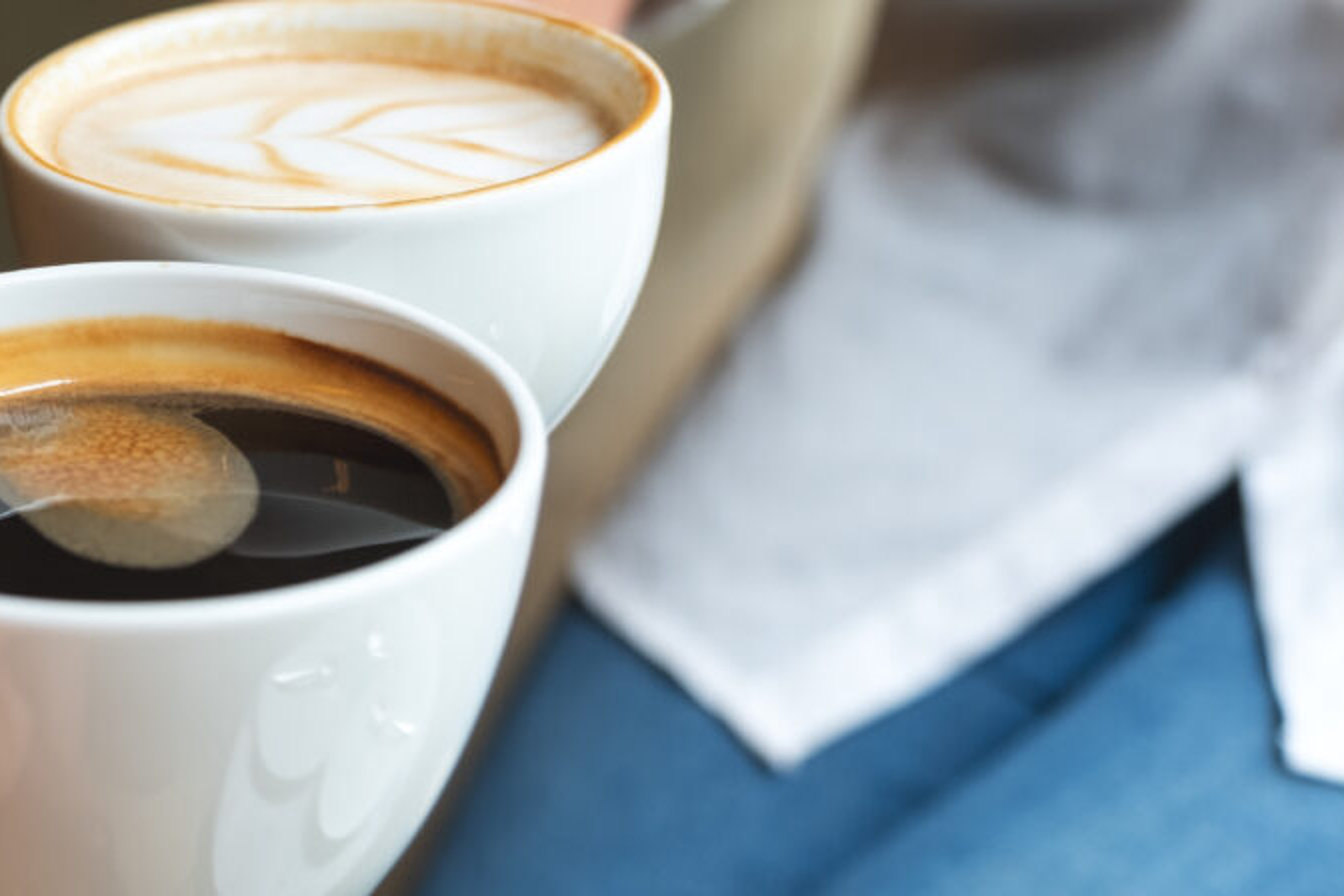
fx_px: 2986
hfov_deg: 24.6
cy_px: 341
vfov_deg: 17.0
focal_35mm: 80
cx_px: 122
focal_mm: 28.3
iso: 200
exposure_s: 1/160
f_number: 2.8
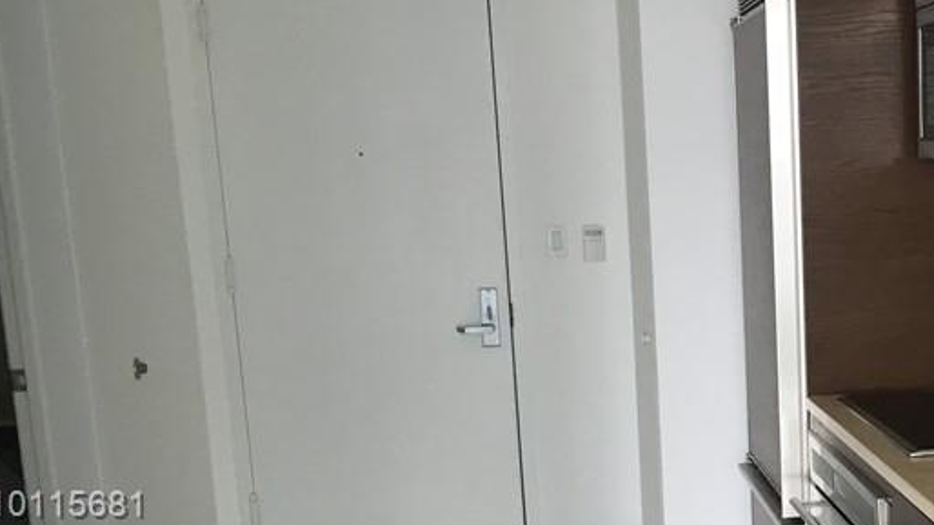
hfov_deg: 31.3
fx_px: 1560
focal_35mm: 63
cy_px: 507
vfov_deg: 18.7
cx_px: 889
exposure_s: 1/30
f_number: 2.2
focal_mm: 4.15
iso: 64
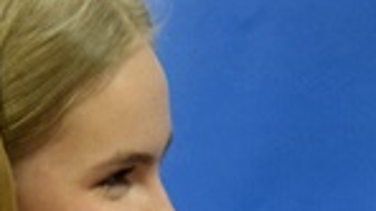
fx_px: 6277
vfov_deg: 1.9
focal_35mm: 630
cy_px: 531
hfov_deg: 3.4
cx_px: 605
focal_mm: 66
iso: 2000
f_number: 5.3
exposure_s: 1/100
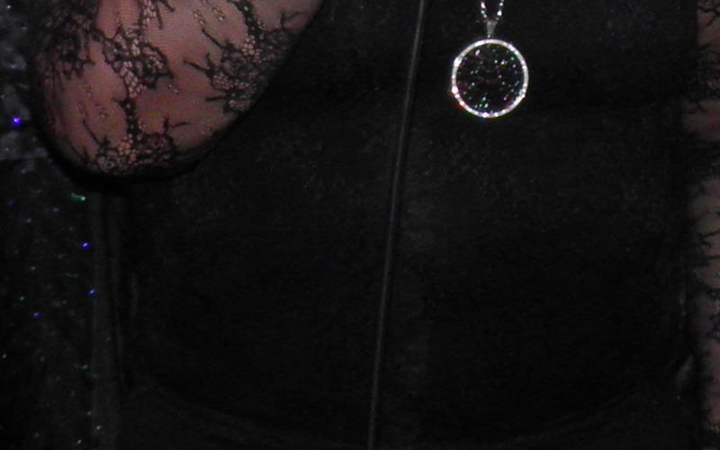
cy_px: -184
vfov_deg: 8.1
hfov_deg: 13.1
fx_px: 3120
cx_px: 634
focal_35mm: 159
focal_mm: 4.9
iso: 100
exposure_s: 1/30
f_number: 2.8
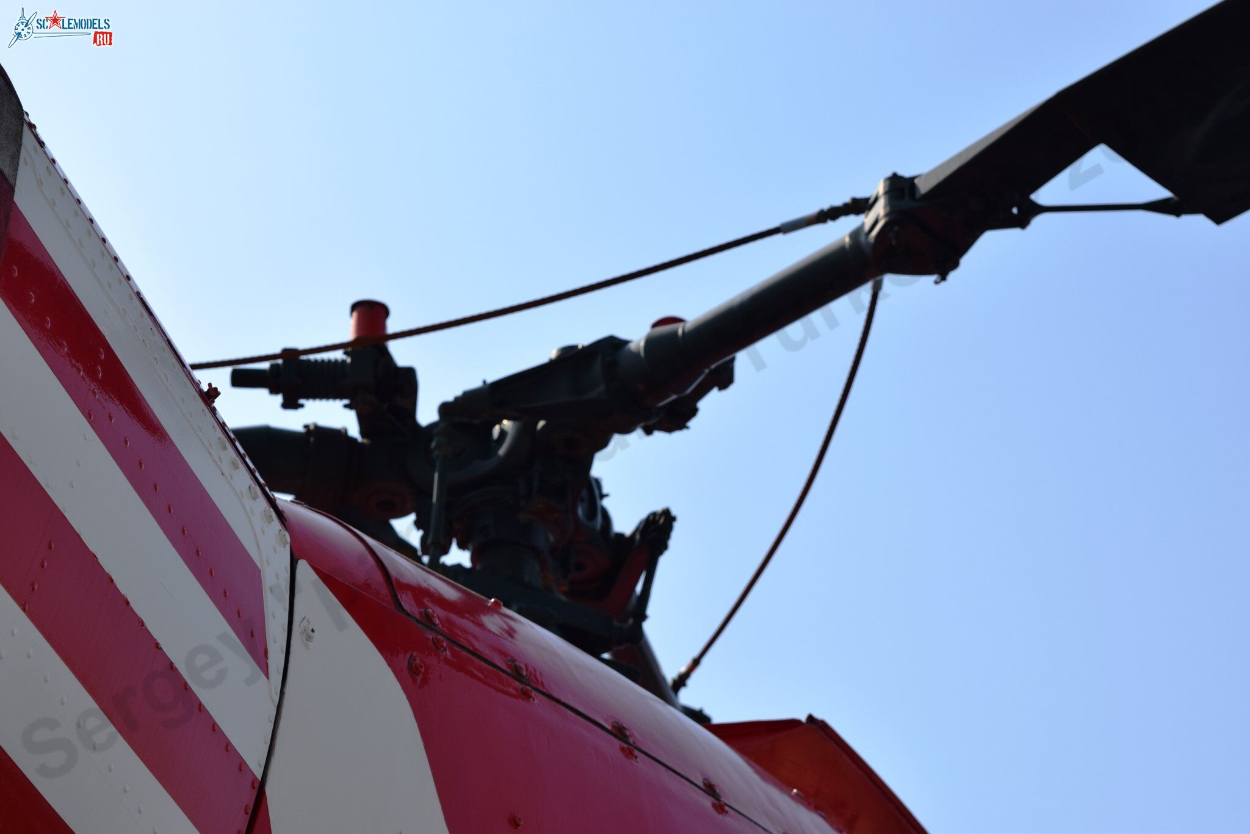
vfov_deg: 16.6
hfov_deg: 24.6
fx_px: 2865
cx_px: 625
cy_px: 417
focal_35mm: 82
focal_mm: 55
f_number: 11
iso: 200
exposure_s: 1/500
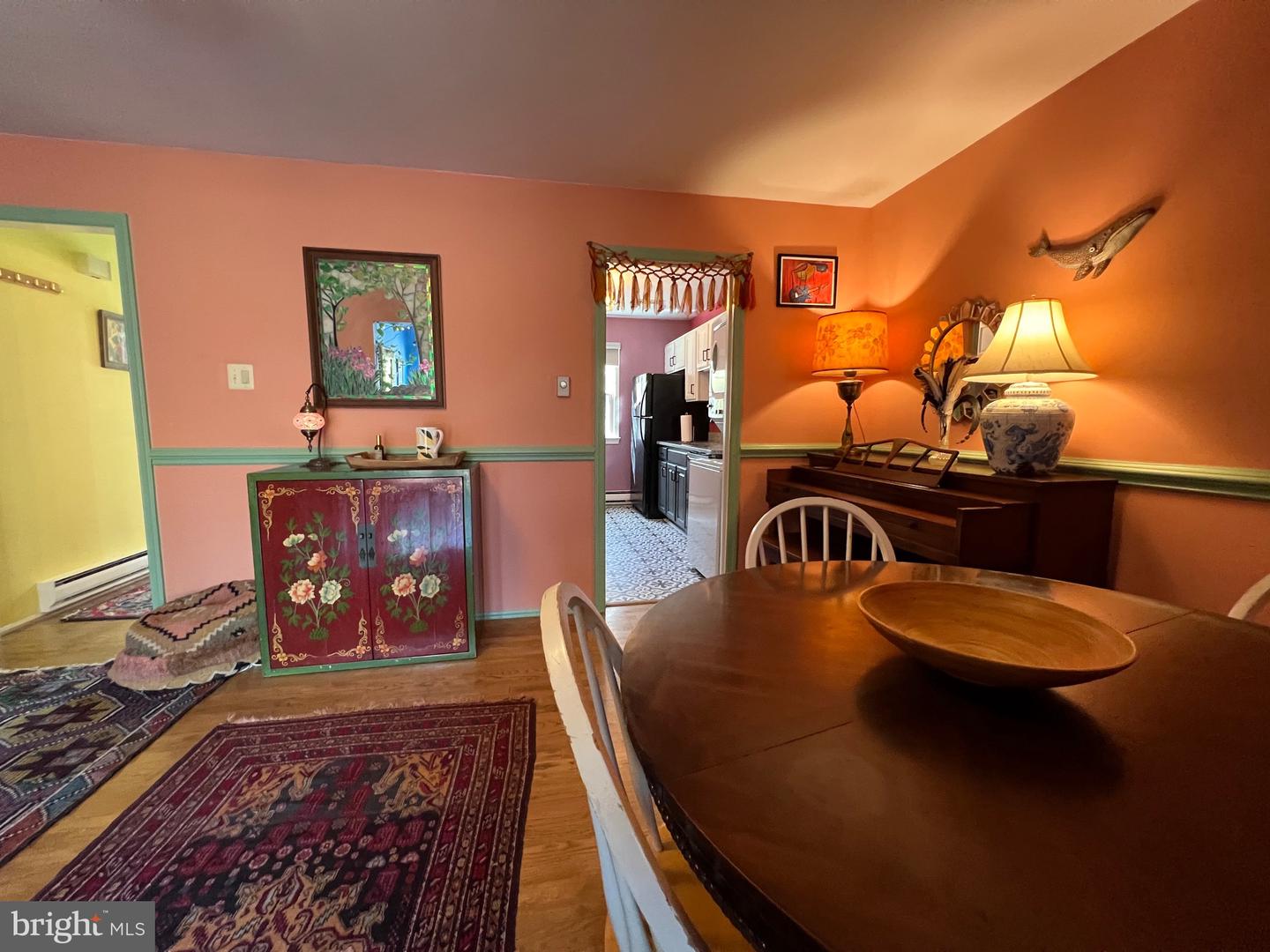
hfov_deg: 106.2
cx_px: 635
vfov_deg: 89.9
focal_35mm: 13
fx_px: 477
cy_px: 476
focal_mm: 1.57
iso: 500
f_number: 1.8
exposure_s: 1/60
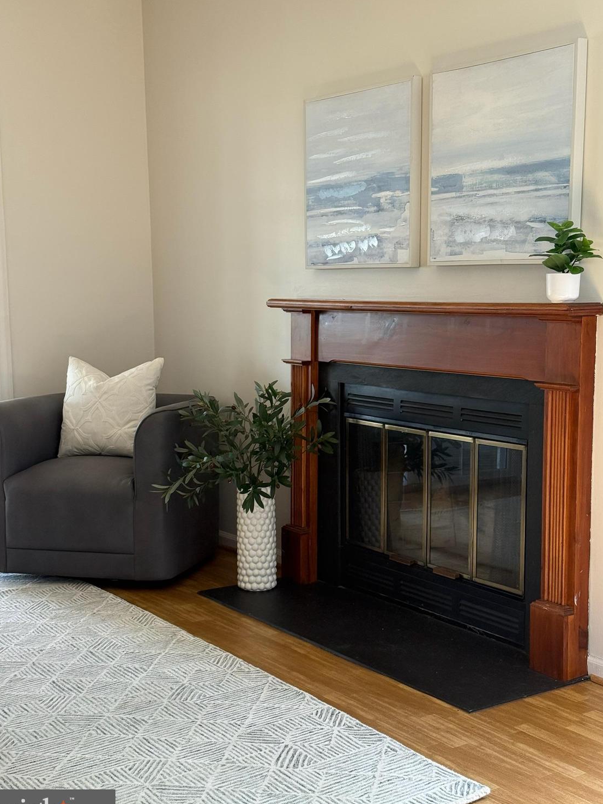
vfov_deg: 38.2
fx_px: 1161
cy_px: 415
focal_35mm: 50
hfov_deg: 29.1
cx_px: 293
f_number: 1.78
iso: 160
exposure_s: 1/120
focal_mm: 6.76
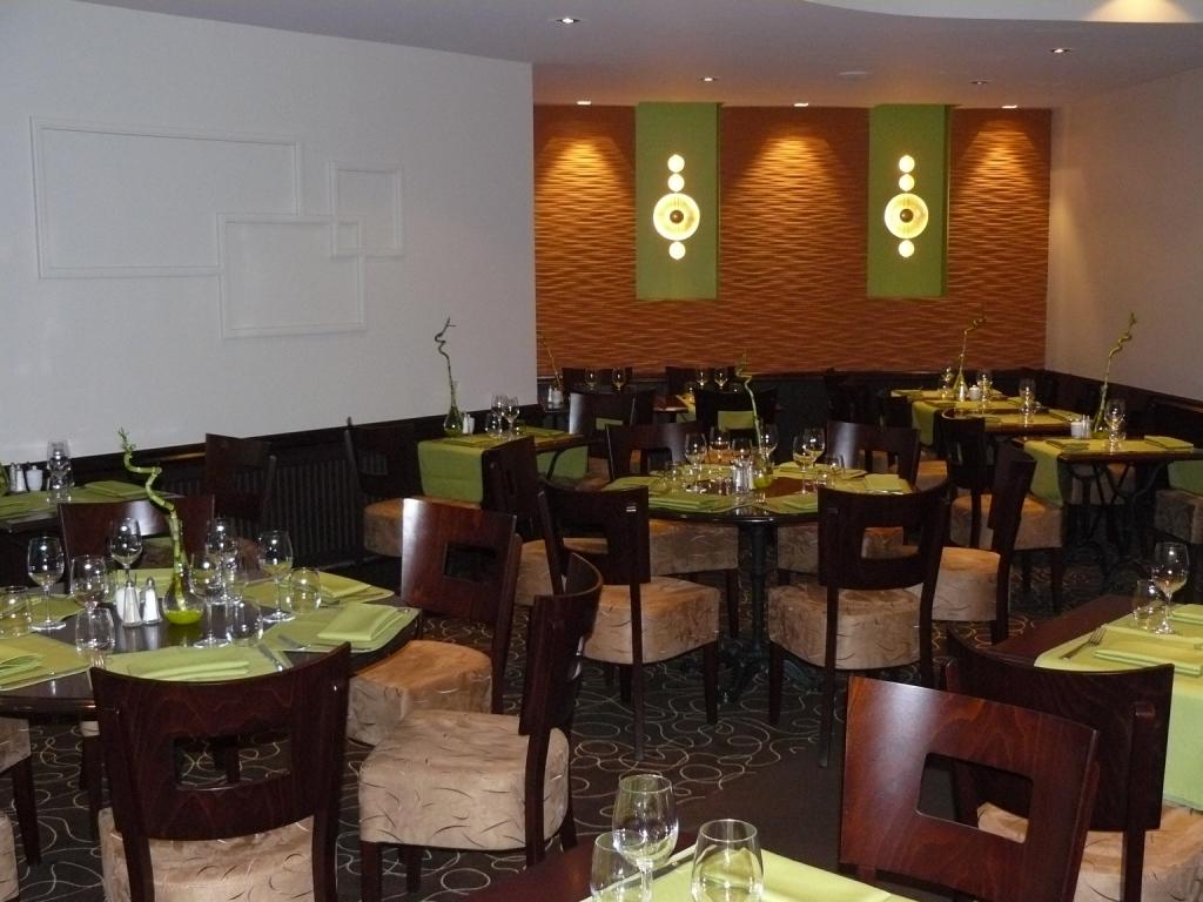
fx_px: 1425
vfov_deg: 35.1
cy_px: 451
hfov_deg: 45.8
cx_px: 602
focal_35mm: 41
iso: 320
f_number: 2.8
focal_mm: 6.9
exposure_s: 1/30
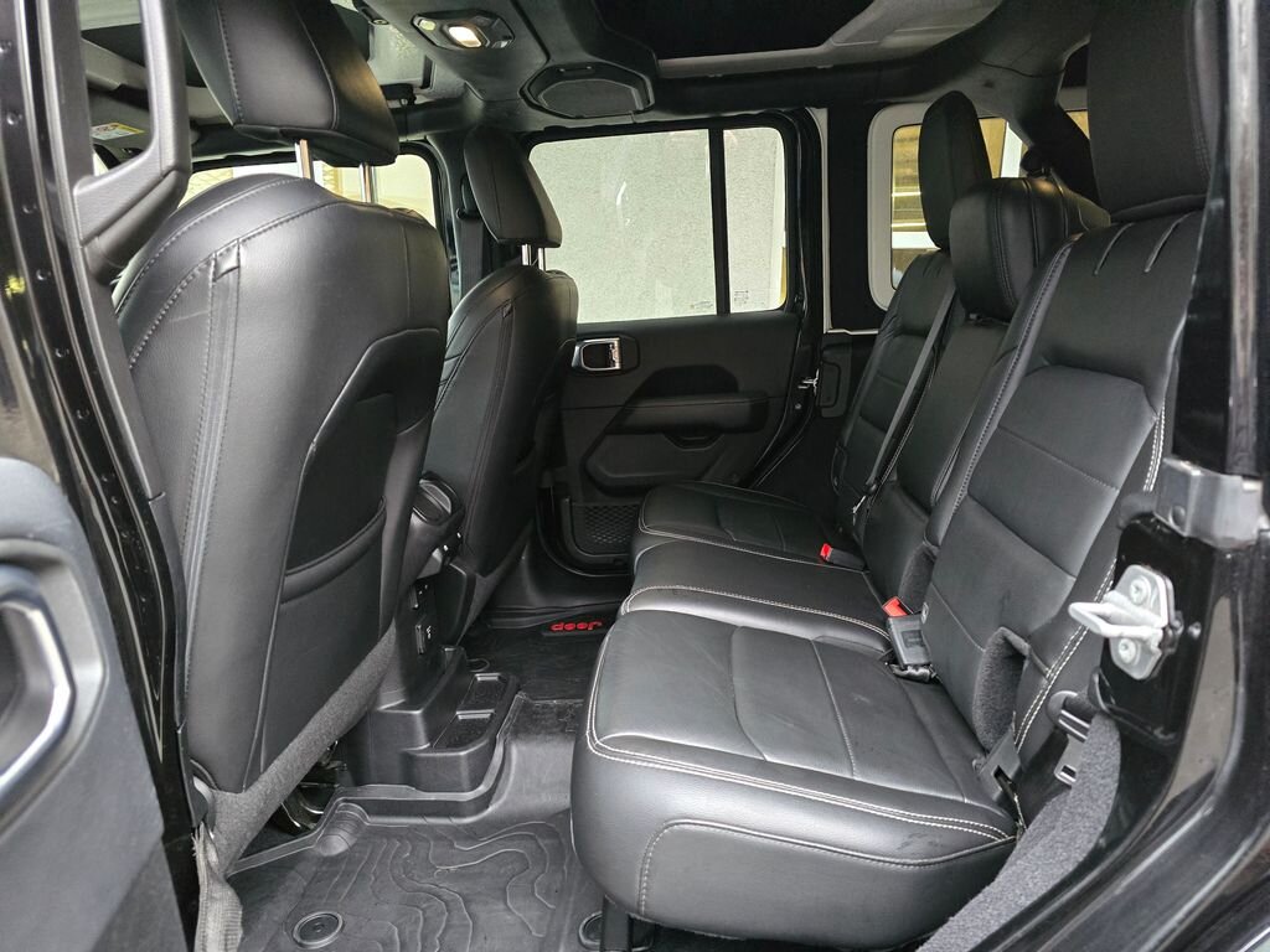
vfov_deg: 58.9
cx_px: 635
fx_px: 844
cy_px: 476
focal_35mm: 23
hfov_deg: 73.9
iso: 2500
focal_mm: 6.3
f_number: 1.7
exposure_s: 1/100
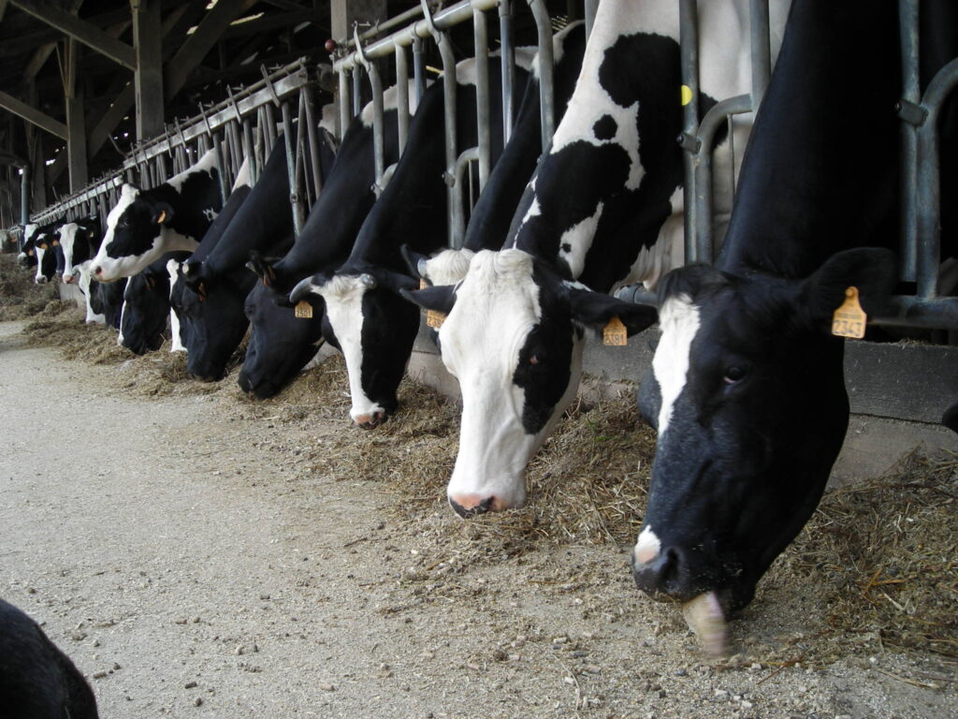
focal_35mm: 38
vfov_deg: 37.7
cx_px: 479
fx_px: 1052
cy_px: 360
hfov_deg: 49.0
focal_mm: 6.3
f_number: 3.2
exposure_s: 1/47.3
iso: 50
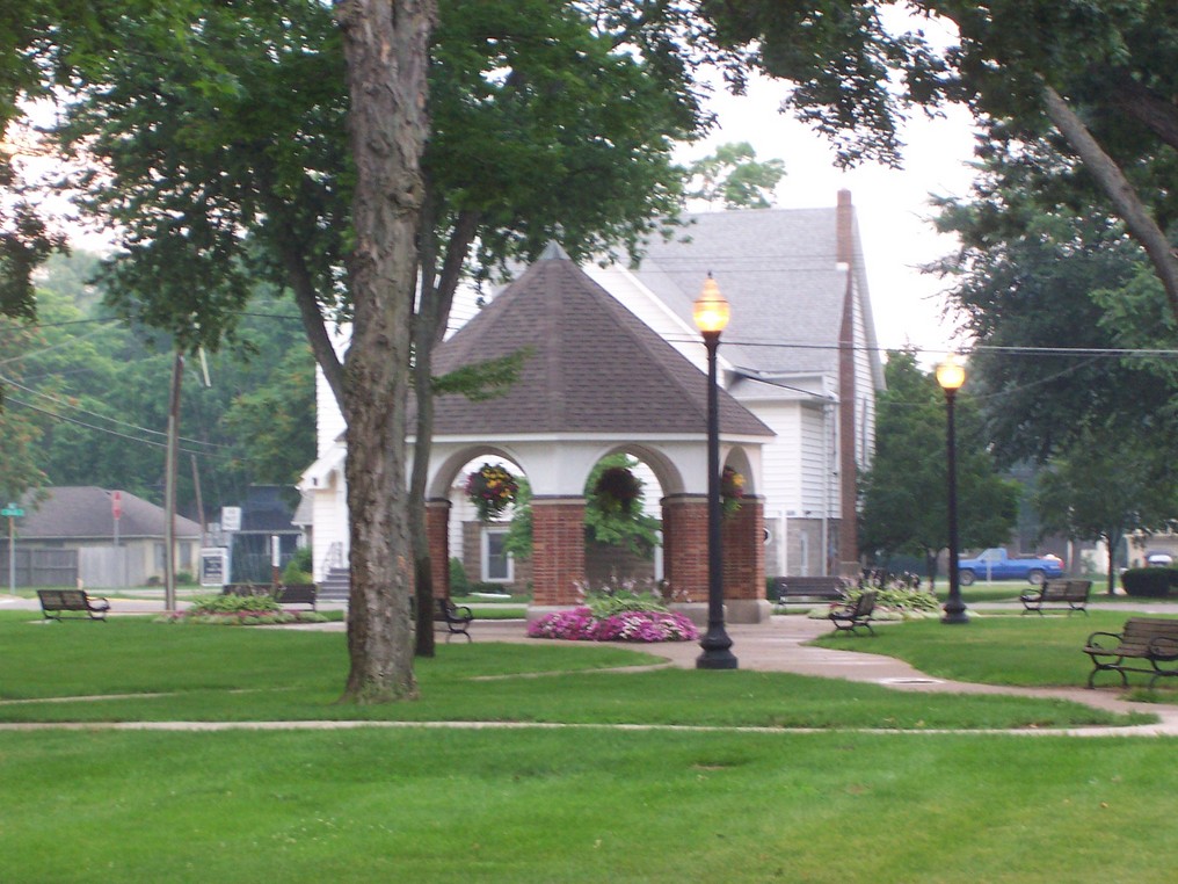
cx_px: 589
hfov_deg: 17.7
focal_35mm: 111
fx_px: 3777
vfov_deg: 13.3
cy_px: 442
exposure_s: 1/20
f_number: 4.8
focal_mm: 16.8
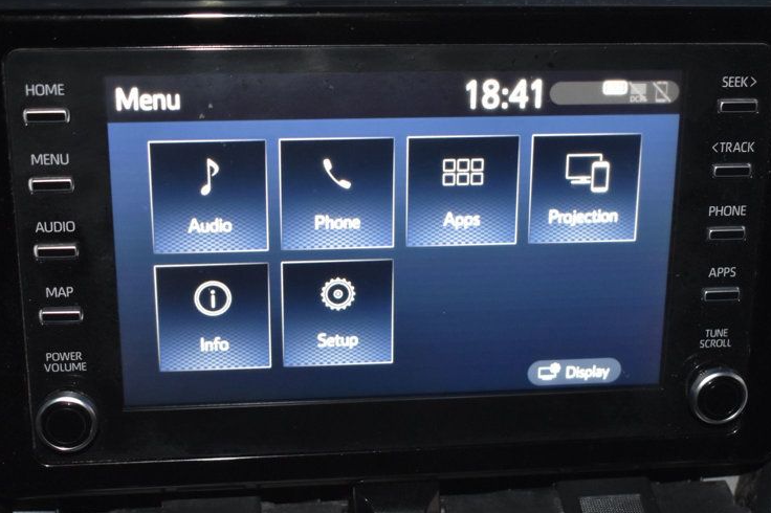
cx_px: 415
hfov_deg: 31.1
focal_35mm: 65
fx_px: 1385
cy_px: 302
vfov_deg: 21.0
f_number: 4.2
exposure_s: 1/30
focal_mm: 31
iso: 1800
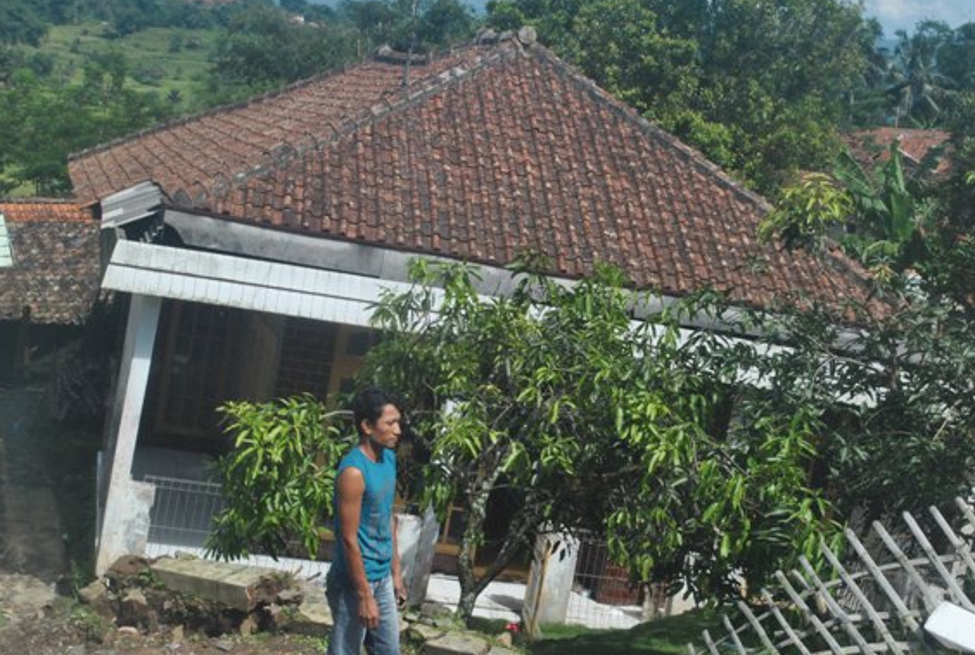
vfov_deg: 22.9
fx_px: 1617
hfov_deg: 33.5
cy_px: 323
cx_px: 524
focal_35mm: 60
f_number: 13
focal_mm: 35
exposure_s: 1/640
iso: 800
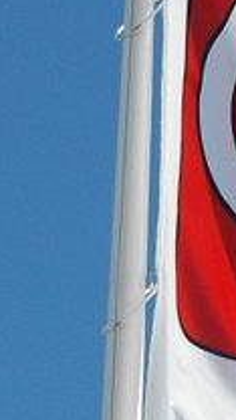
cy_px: 135
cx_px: 367
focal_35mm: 472
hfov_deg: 2.6
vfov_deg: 4.6
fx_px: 5251
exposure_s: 1/400
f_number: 10
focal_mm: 52
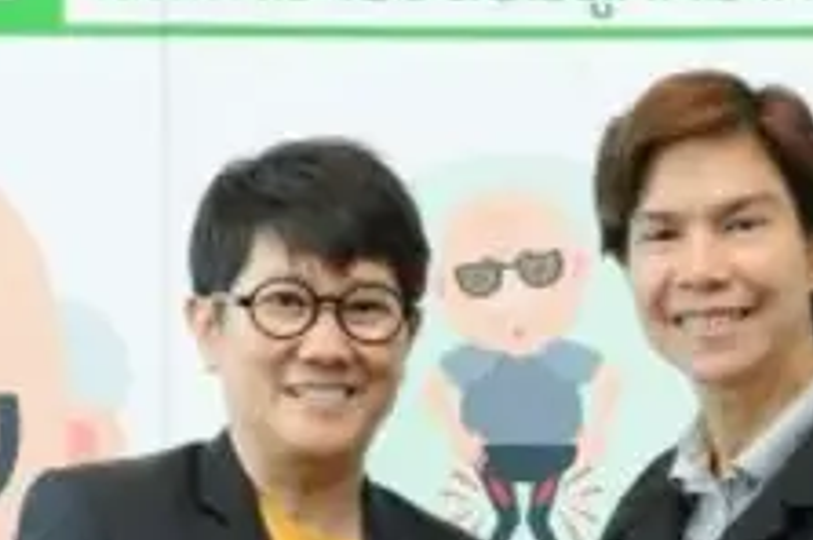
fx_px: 2841
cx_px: 540
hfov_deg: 16.2
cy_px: 494
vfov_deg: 10.8
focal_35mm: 126
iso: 2000
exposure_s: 1/125
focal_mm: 36
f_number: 4
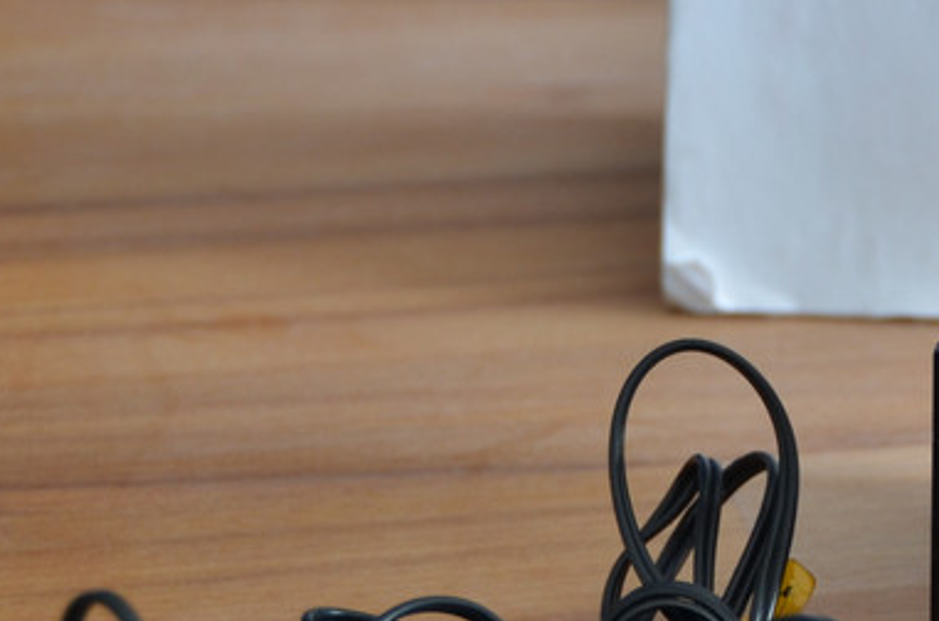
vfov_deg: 5.7
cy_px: 586
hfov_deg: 8.5
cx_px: 1217
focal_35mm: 238
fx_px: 6192
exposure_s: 1/20
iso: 250
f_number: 4.8
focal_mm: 50
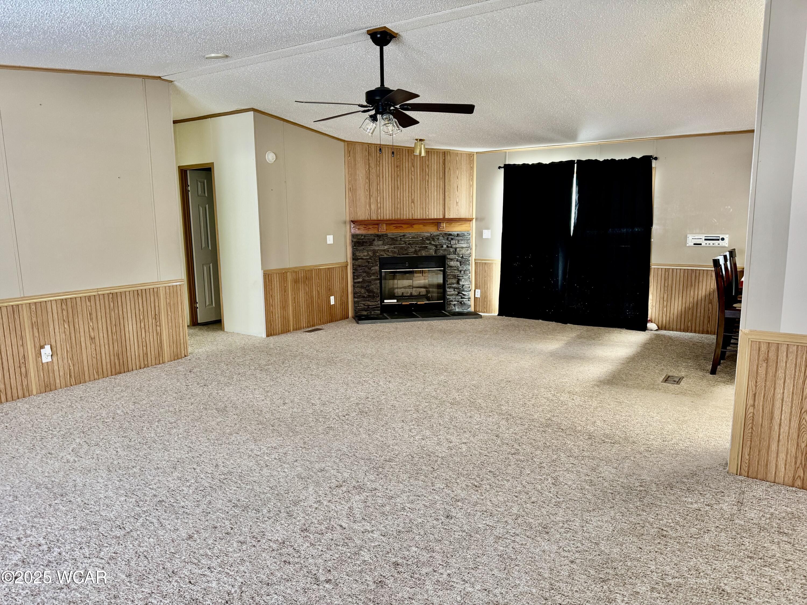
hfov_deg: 71.6
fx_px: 560
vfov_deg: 56.8
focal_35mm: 24
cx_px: 404
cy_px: 302
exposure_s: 1/60
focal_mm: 6.76
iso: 320
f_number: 1.78
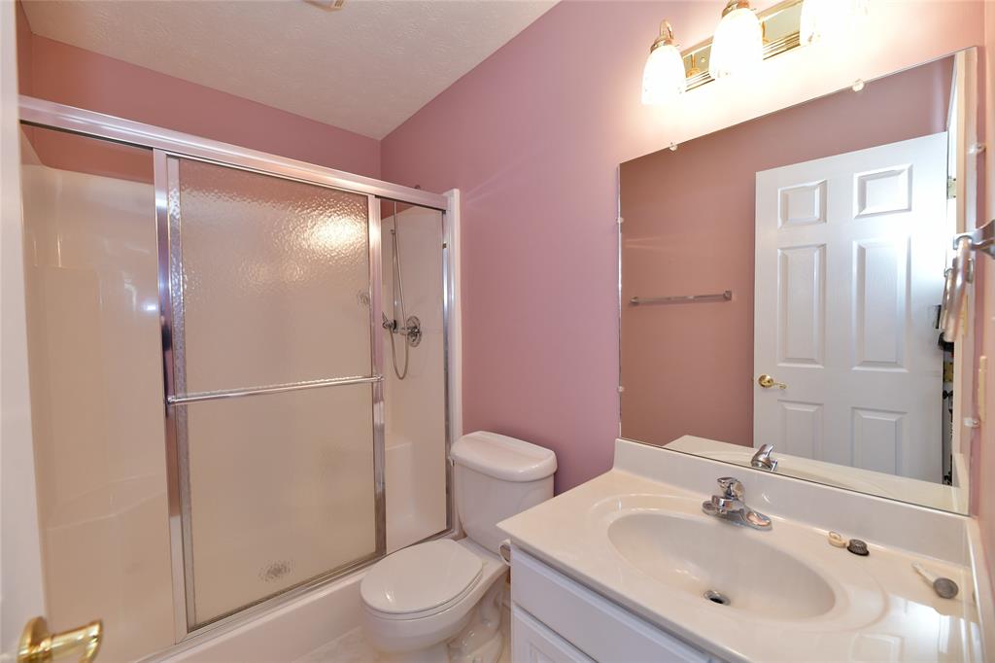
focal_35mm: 14
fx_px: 387
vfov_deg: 81.2
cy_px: 332
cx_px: 498
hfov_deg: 104.3
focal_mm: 14
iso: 640
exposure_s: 1/50
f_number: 6.3
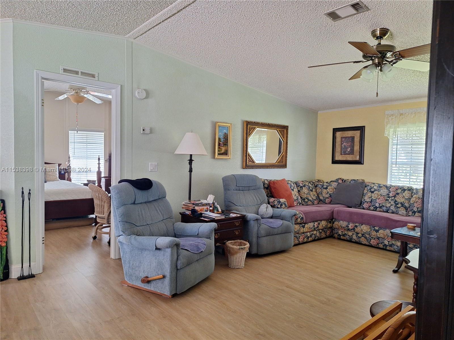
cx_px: 227
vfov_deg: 58.9
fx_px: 302
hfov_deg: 73.9
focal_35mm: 23
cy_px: 170
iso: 160
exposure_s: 1/40
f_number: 1.8
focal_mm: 5.54
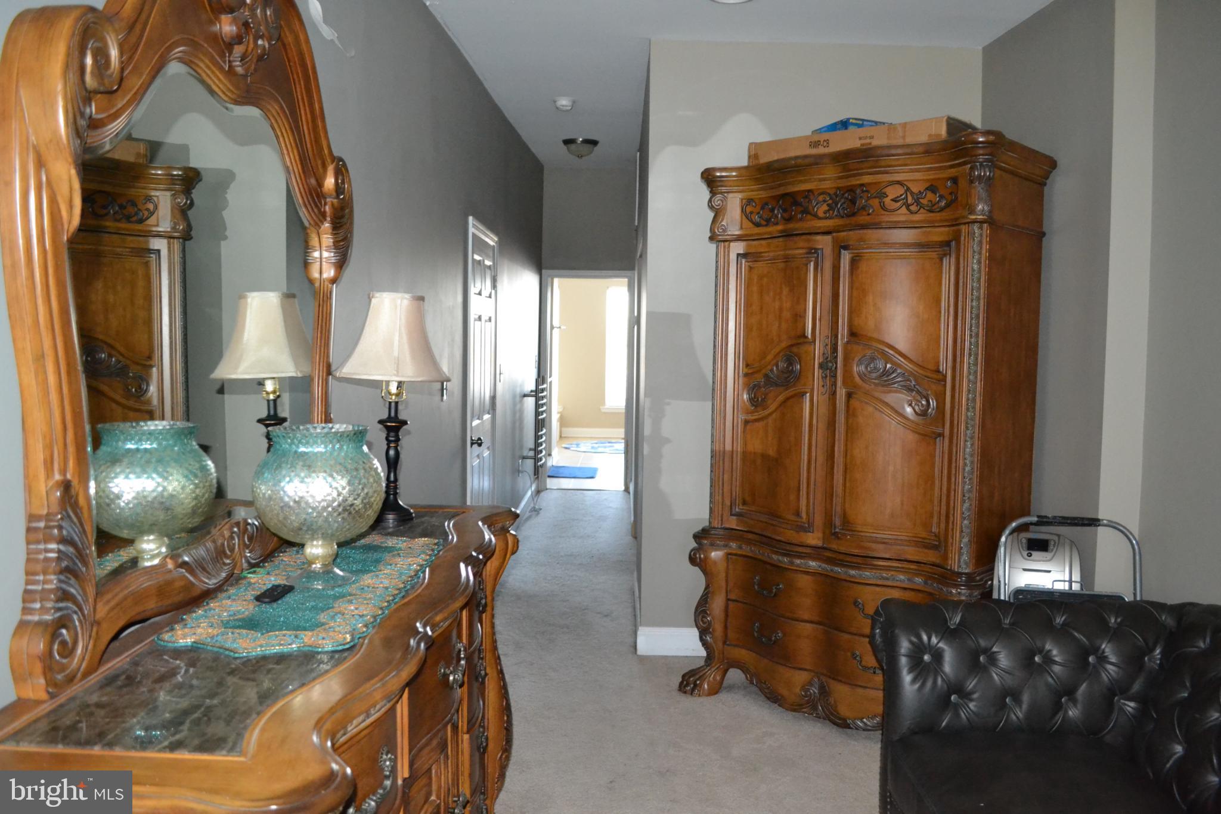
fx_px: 916
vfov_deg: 47.9
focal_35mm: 27
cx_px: 610
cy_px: 407
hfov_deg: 67.4
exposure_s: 1/60
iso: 3200
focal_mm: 18
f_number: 3.5
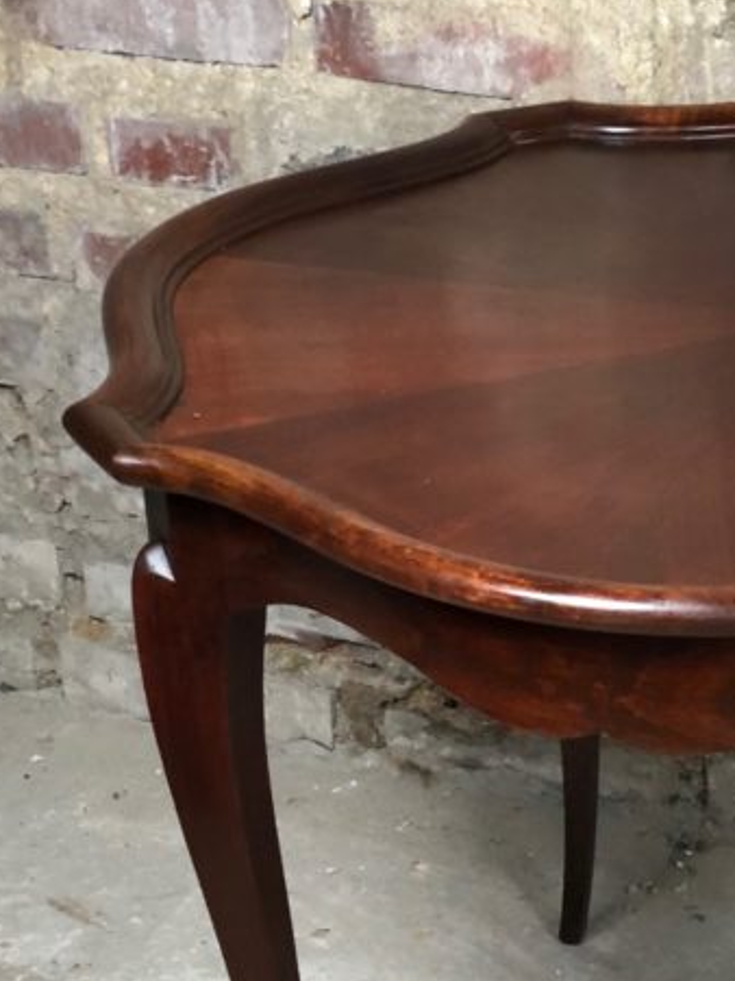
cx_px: 820
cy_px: 755
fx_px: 3342
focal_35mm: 118
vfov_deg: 16.6
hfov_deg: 12.3
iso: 100
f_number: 2.4
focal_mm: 6
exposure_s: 1/25
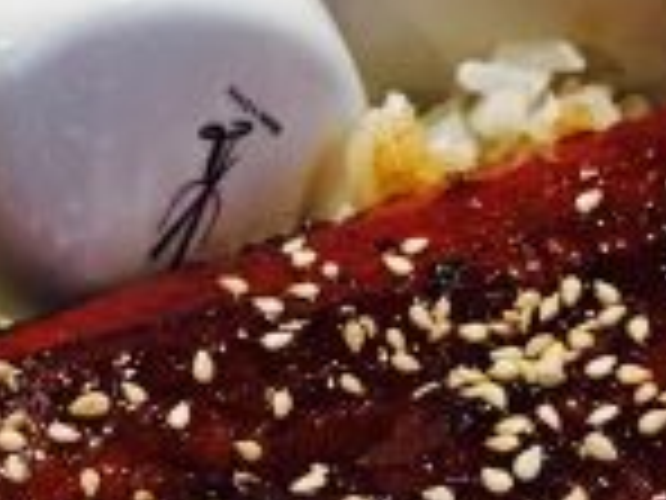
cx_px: 292
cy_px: 556
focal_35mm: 137
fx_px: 2636
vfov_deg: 10.7
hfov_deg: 14.4
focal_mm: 4.15
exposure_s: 1/10
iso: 100
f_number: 2.2
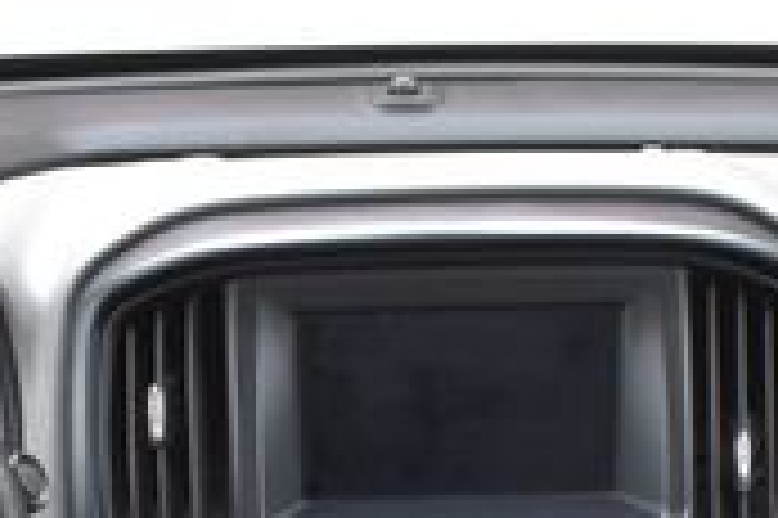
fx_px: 2159
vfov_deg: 13.4
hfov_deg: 20.4
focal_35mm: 100
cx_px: 373
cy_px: 550
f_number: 8
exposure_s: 1/60
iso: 400
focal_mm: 18
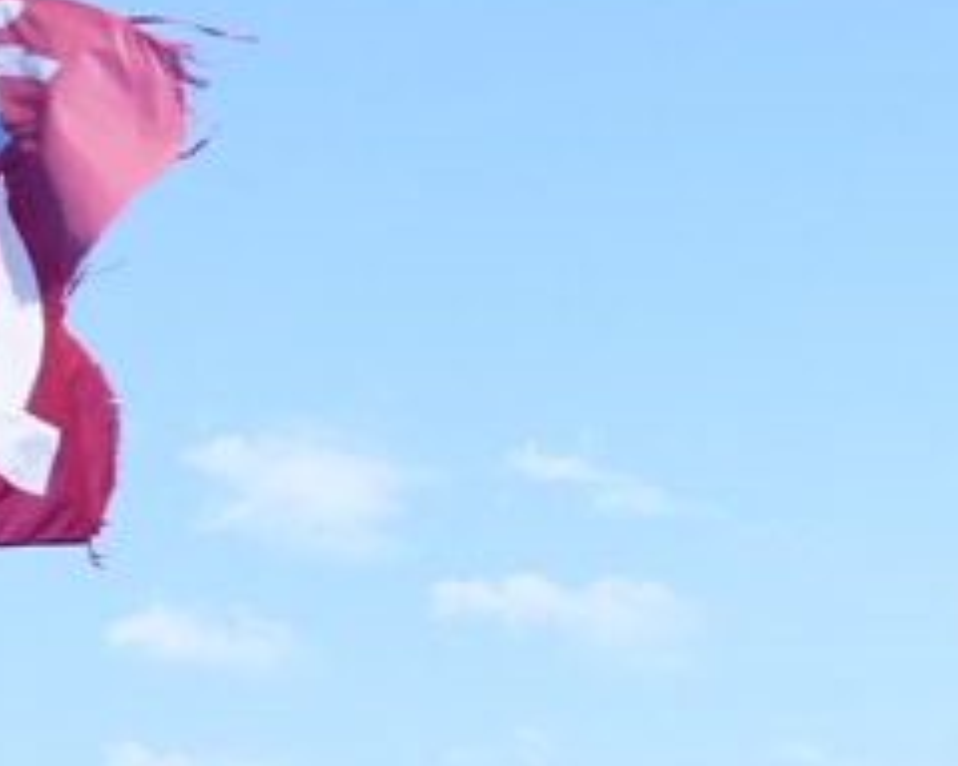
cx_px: 1345
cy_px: 1396
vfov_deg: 5.9
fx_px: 7343
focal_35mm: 259
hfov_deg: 7.4
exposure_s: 1/5000
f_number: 7.1
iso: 1600
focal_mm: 41
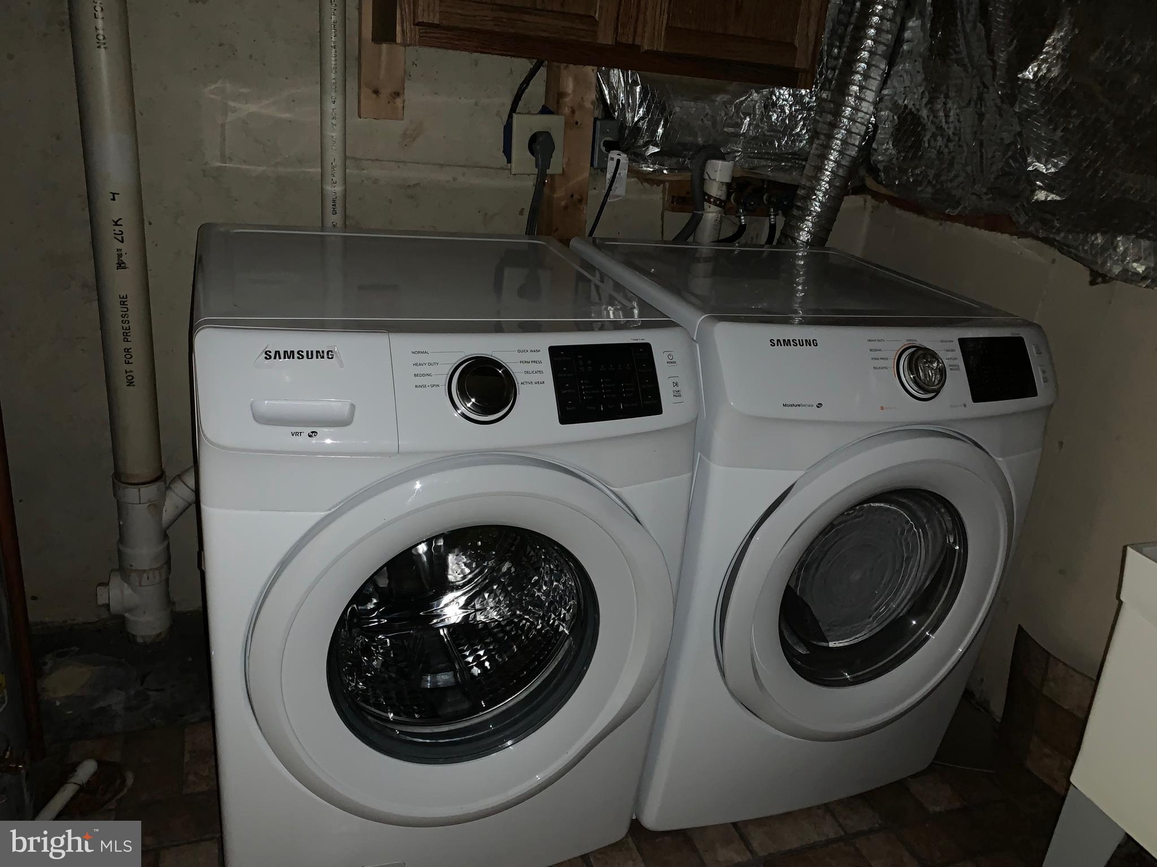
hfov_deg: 67.3
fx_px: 869
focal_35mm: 26
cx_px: 578
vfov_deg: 53.1
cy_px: 434
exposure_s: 1/4
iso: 200
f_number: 1.8
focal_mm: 4.25
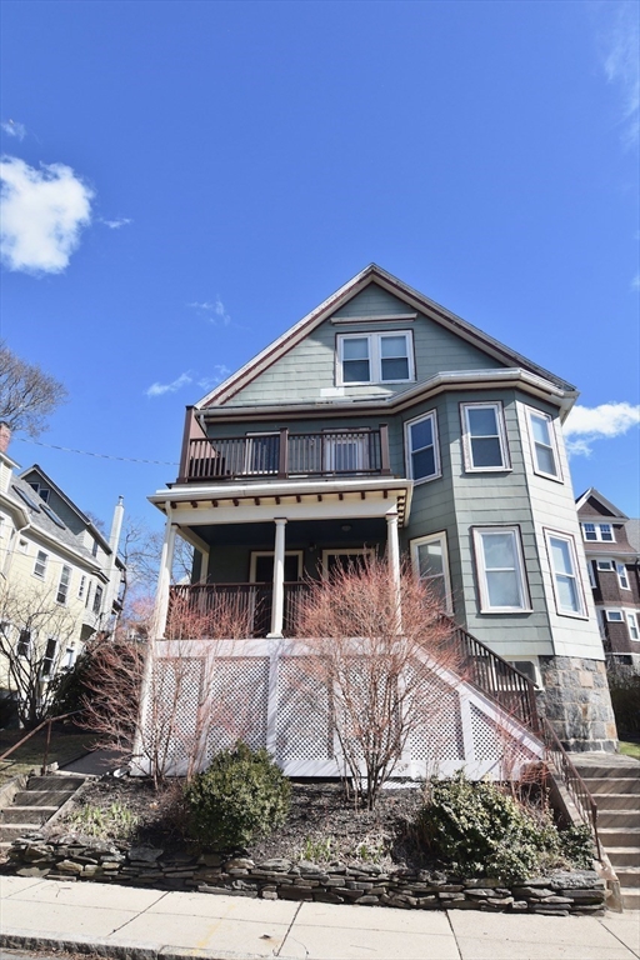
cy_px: 480
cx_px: 320
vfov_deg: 81.2
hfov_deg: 59.5
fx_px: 560
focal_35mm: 21
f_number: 8
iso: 280
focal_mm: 14
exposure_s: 1/500
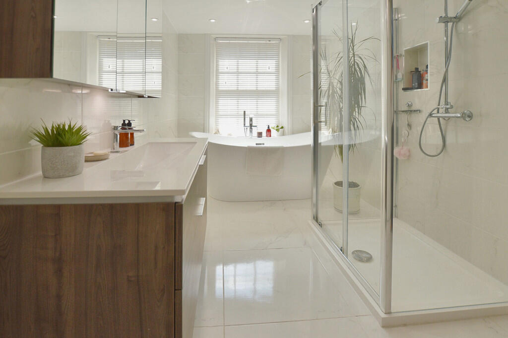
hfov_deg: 100.4
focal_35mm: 15
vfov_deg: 77.2
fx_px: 211
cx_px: 254
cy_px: 169
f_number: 5
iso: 200
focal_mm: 10
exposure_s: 1/100
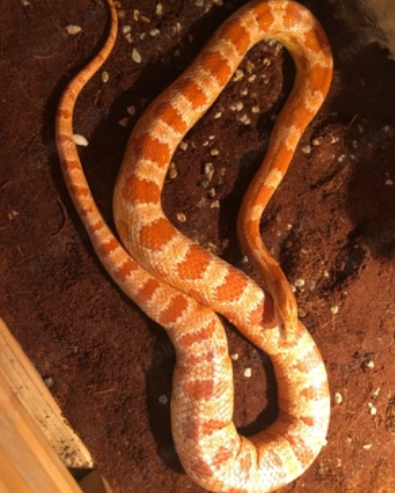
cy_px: 257
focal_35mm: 30
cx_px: 199
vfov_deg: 58.7
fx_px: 438
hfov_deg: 48.6
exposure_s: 1/13
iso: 100
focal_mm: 3.99
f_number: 1.8
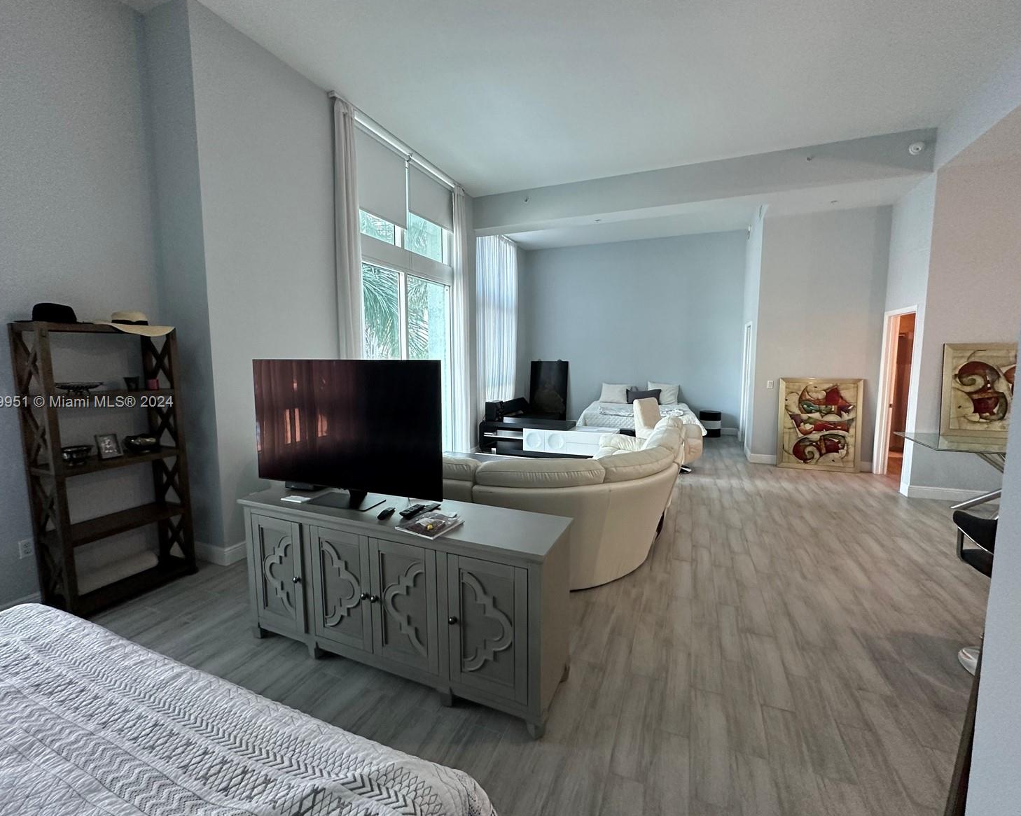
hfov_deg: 96.8
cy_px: 403
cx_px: 510
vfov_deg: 84.0
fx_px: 453
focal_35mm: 15
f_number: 2.2
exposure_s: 1/120
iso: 320
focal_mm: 2.22
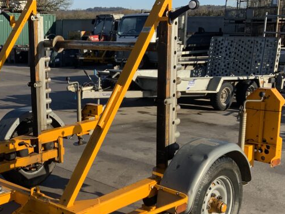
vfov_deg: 24.4
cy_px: 127
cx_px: 44
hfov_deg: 31.1
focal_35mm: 60
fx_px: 494
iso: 16
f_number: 1.8
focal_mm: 3
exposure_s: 1/1675
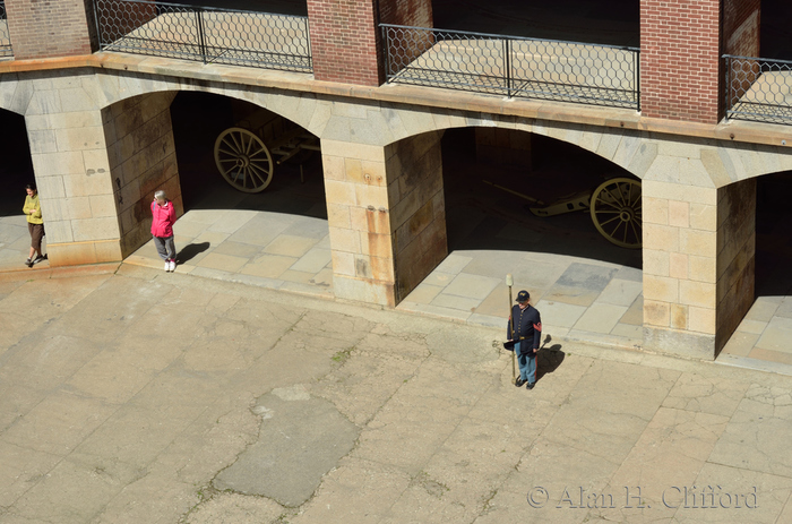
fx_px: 1712
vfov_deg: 17.4
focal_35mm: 78
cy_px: 262
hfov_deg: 26.1
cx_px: 396
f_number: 10
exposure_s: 1/200
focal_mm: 52
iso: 100
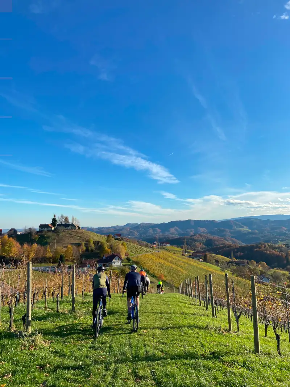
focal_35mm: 26
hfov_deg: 53.1
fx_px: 290
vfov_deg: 67.3
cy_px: 194
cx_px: 145
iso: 32
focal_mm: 4.25
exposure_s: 1/2463
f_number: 1.8
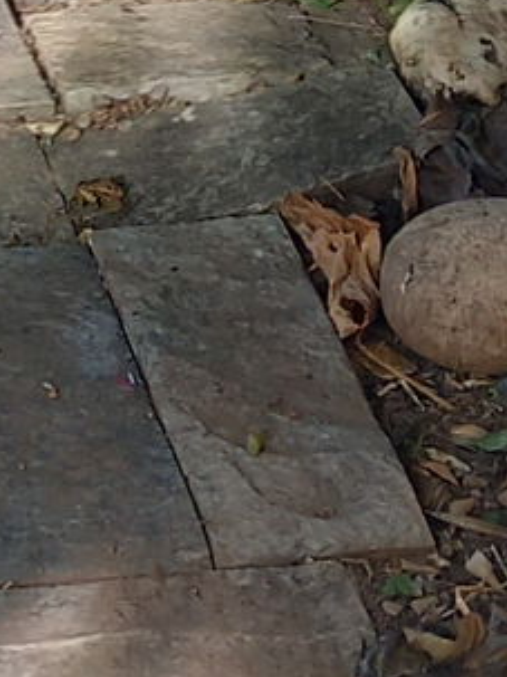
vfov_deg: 9.2
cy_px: -1009
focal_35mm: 190
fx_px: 3713
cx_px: -634
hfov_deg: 7.4
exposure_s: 1/50
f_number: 1.8
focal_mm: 4
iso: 20
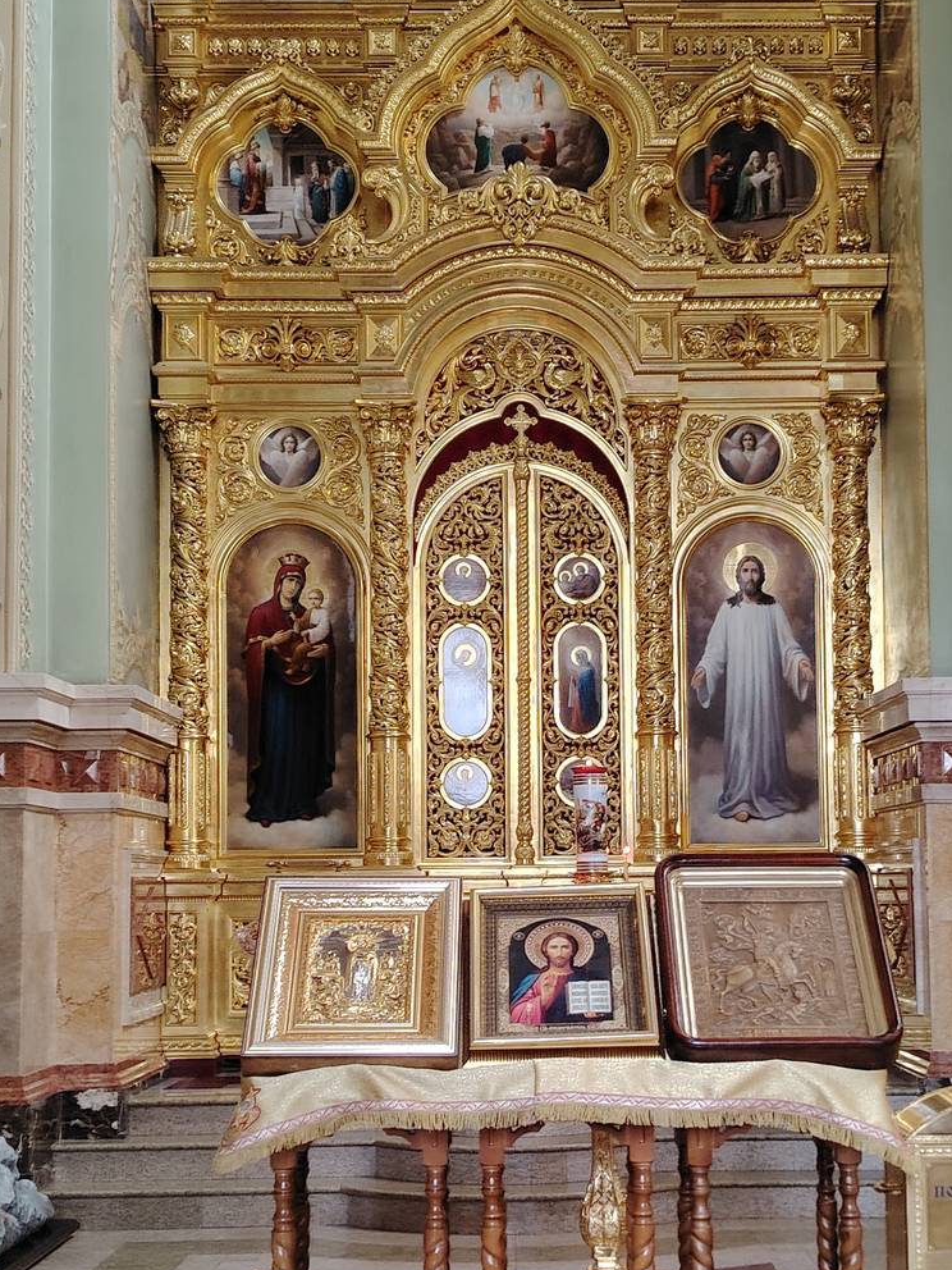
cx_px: 571
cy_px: 762
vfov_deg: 36.7
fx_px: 1907
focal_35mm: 52
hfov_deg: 28.0
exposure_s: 1/33.3
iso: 769
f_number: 1.75
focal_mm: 5.25
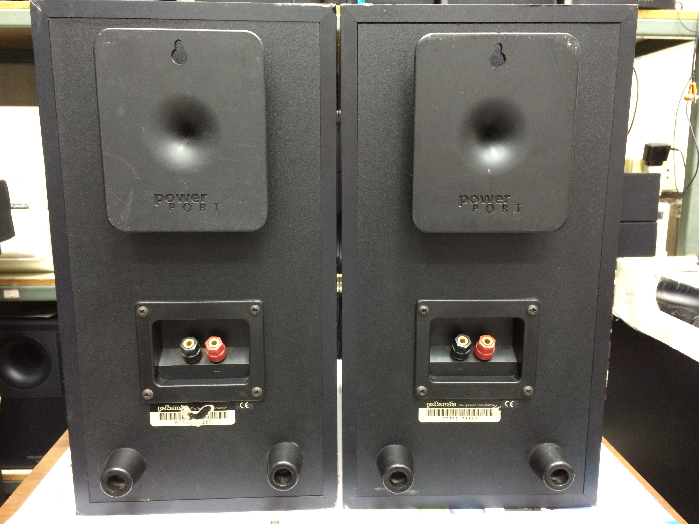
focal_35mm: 29
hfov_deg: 61.7
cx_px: 350
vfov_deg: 48.2
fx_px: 586
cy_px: 262
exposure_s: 1/17
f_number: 2.2
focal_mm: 4.15
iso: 320
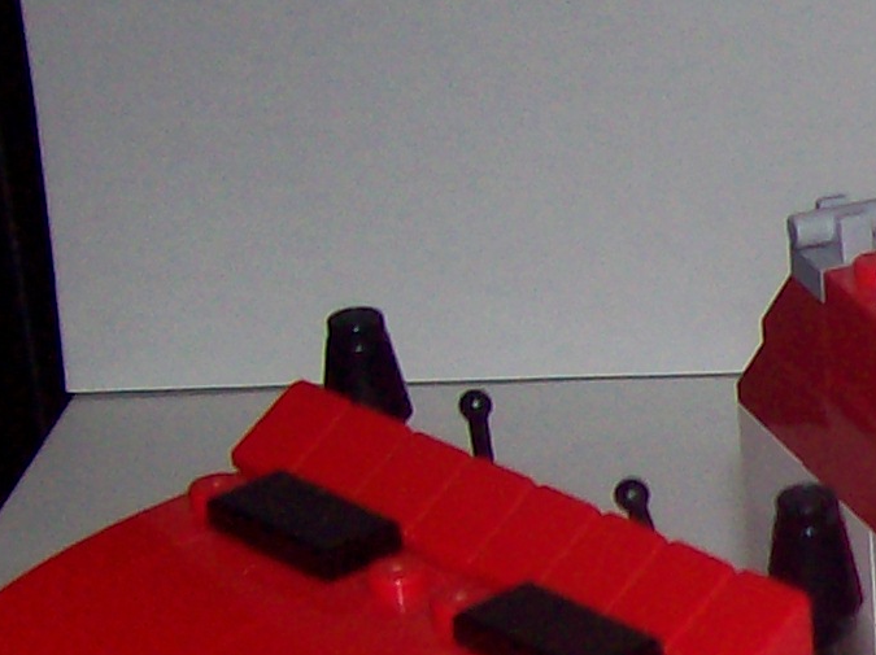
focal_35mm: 152
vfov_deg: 9.7
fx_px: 3843
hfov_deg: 12.1
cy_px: 626
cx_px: 1482
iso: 80
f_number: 2.7
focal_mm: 6
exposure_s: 1/64
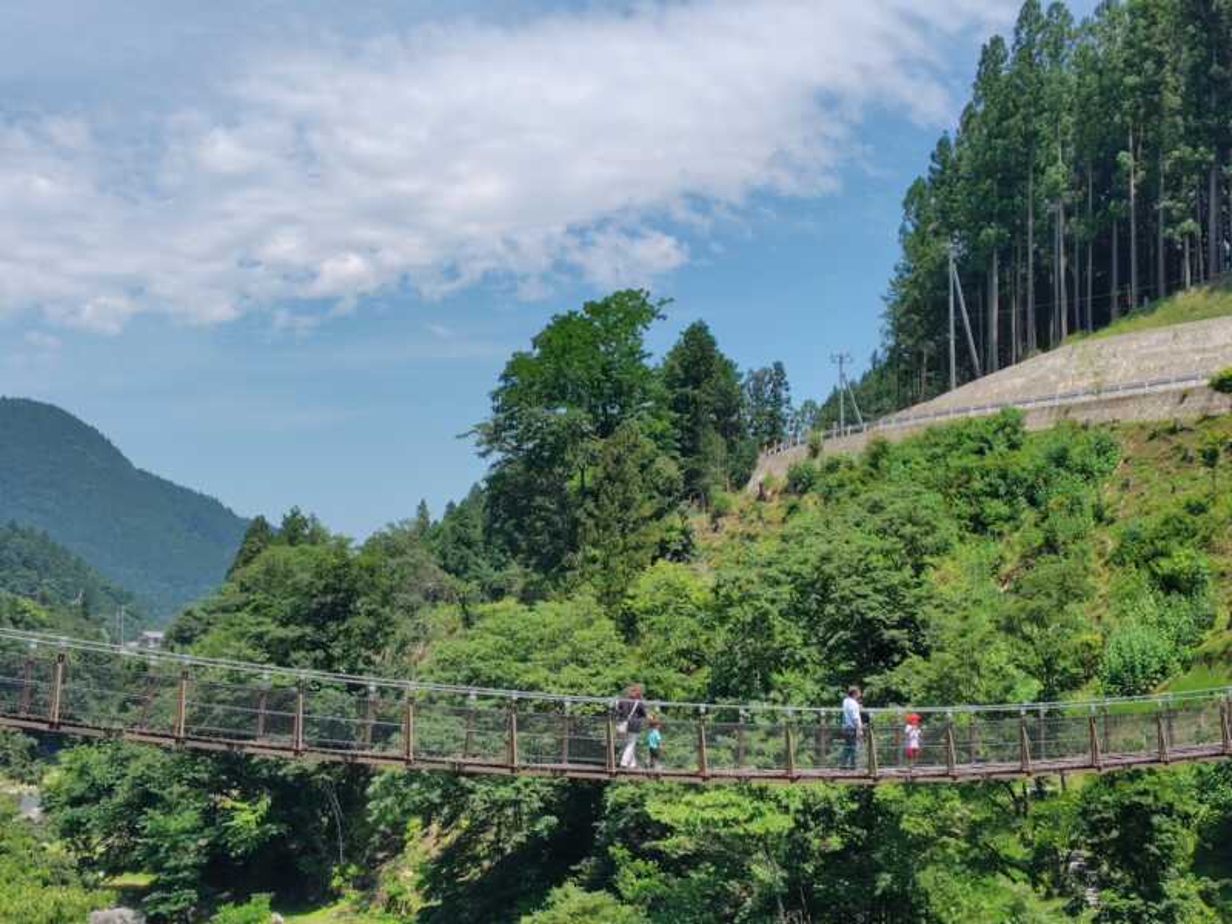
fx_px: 819
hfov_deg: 73.9
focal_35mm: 23
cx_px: 616
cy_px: 462
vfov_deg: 58.9
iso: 50
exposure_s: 1/1435
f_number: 1.9
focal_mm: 5.6
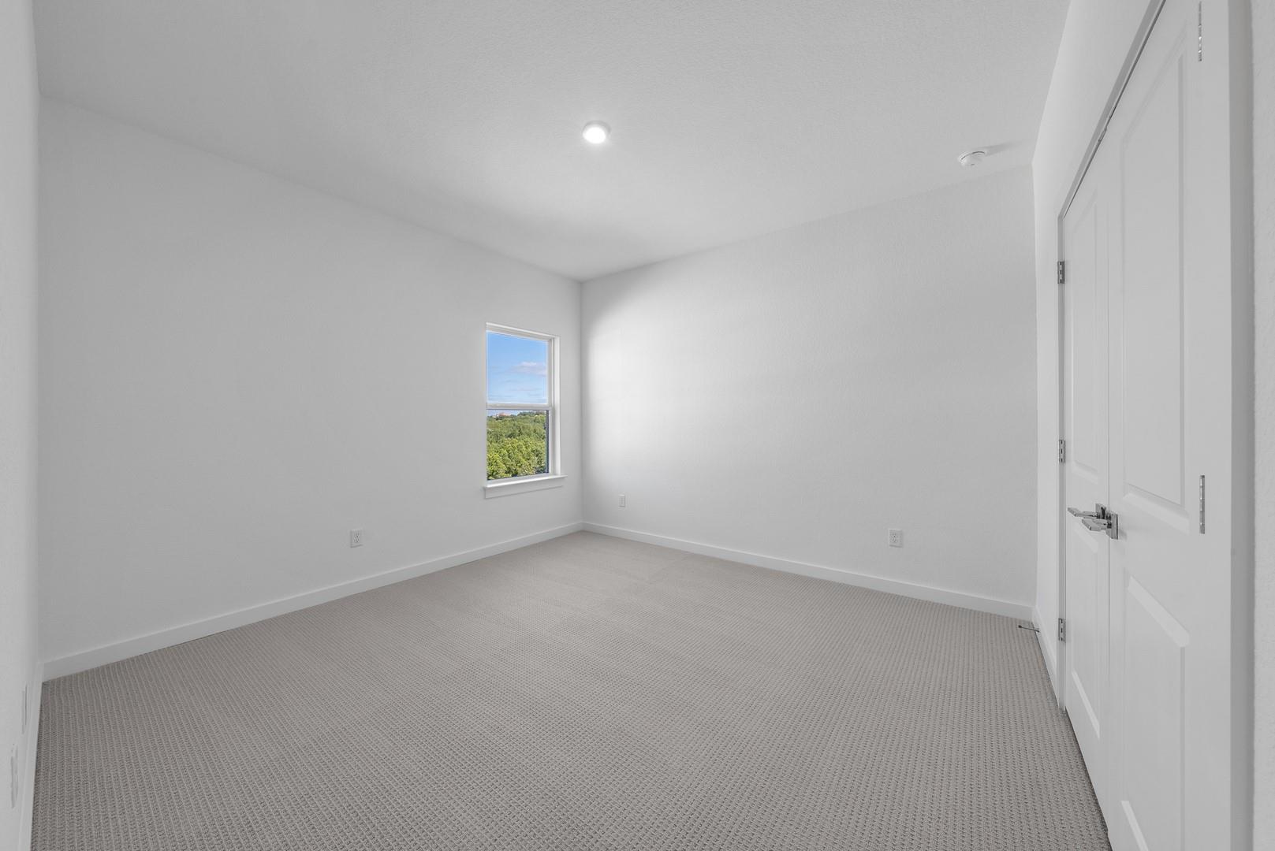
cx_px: 638
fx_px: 425
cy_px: 426
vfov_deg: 90.1
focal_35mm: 12
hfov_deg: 112.6
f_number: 11
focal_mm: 12
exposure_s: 1/5
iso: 800
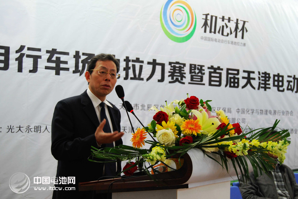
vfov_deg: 21.6
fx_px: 522
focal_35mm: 63
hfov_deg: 31.9
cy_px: 100
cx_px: 149
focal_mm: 42
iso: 640
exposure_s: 1/30
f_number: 5.3
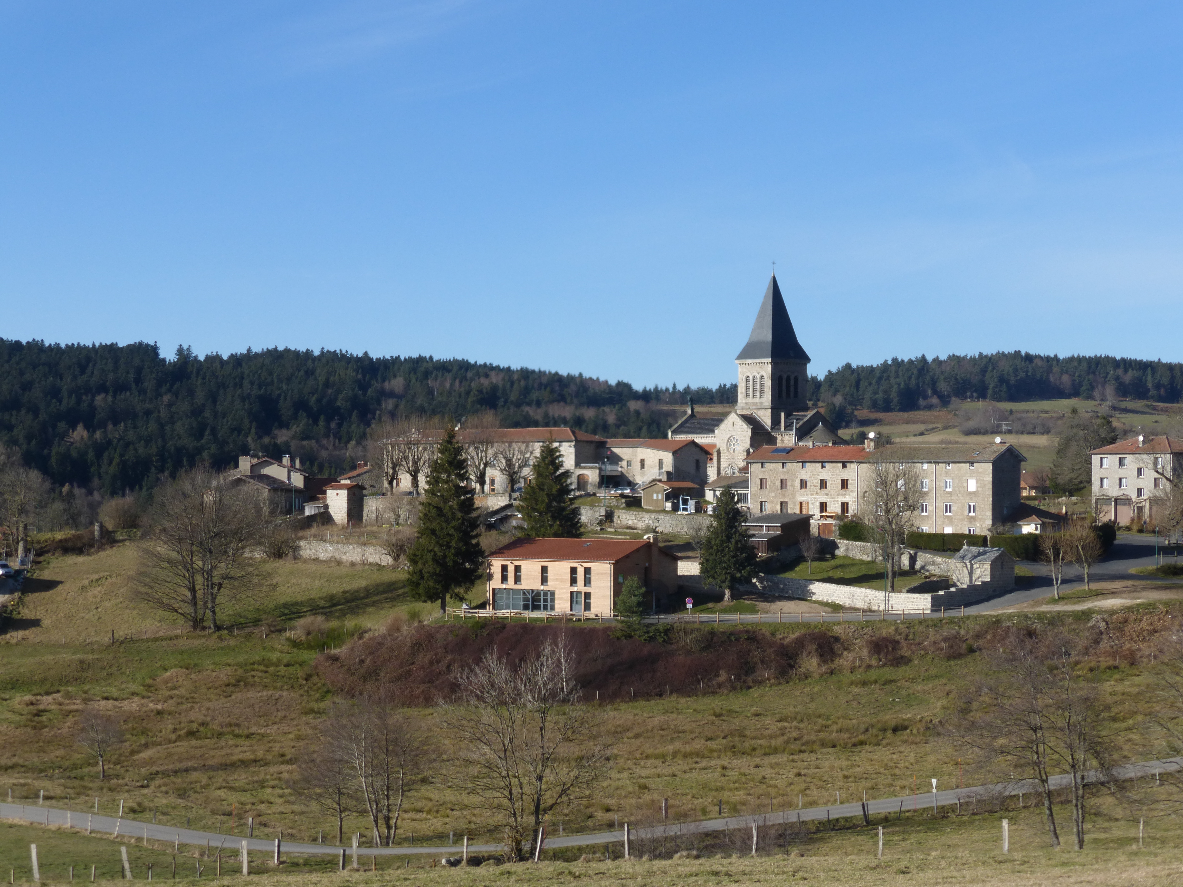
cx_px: 592
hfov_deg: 28.2
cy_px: 444
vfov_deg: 21.3
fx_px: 2358
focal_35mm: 69
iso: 100
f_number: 4.9
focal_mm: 11.7
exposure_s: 1/640
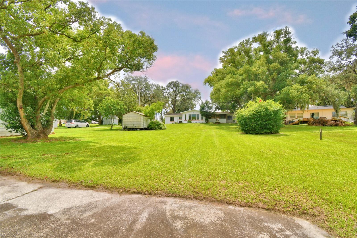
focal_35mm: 15
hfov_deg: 100.4
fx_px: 149
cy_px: 119
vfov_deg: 77.3
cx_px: 178
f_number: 11
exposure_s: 1/250
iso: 100
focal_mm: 10
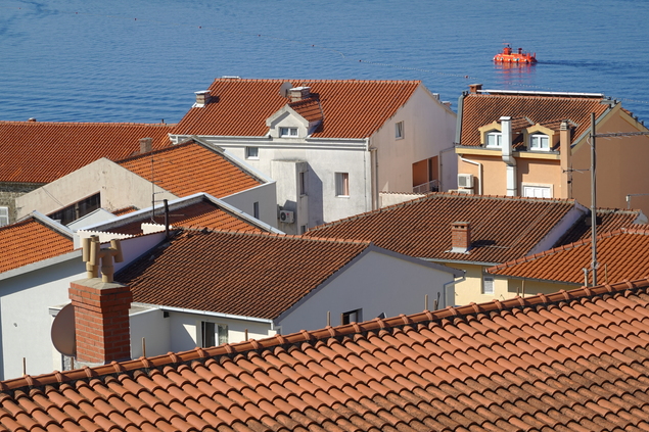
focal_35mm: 125
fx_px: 2253
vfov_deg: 11.0
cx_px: 323
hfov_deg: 16.4
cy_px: 217
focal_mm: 45.23
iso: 64
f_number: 4.5
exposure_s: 1/500
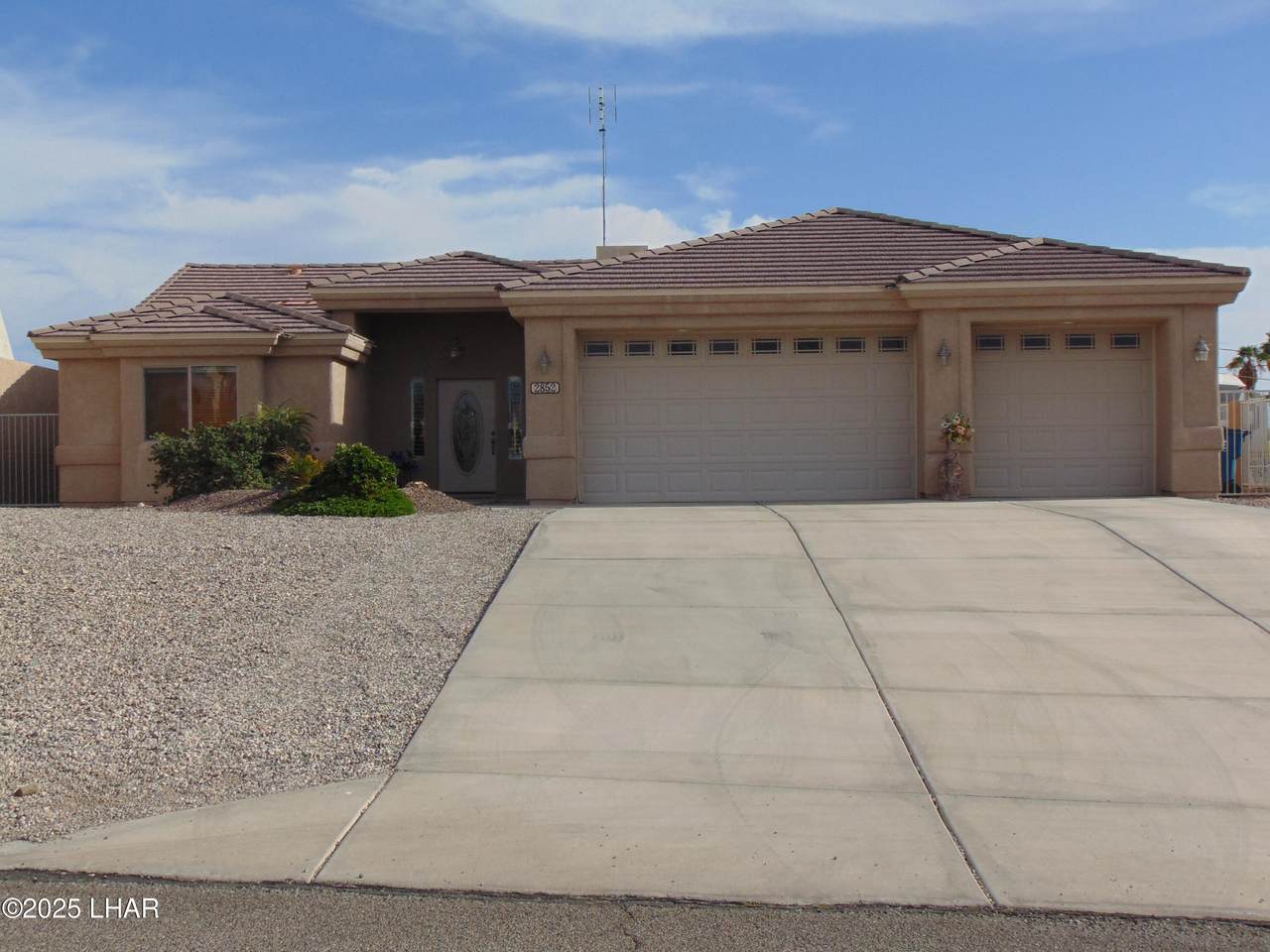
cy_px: 476
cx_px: 635
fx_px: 1834
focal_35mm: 50
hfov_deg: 38.2
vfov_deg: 29.1
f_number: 9
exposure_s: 1/400
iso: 80
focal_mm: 9
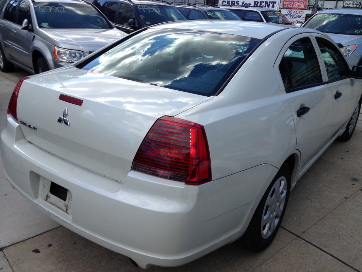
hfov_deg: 55.4
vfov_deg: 42.9
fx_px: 345
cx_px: 181
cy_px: 136
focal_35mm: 33
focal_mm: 4.13
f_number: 2.4
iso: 50
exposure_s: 1/742
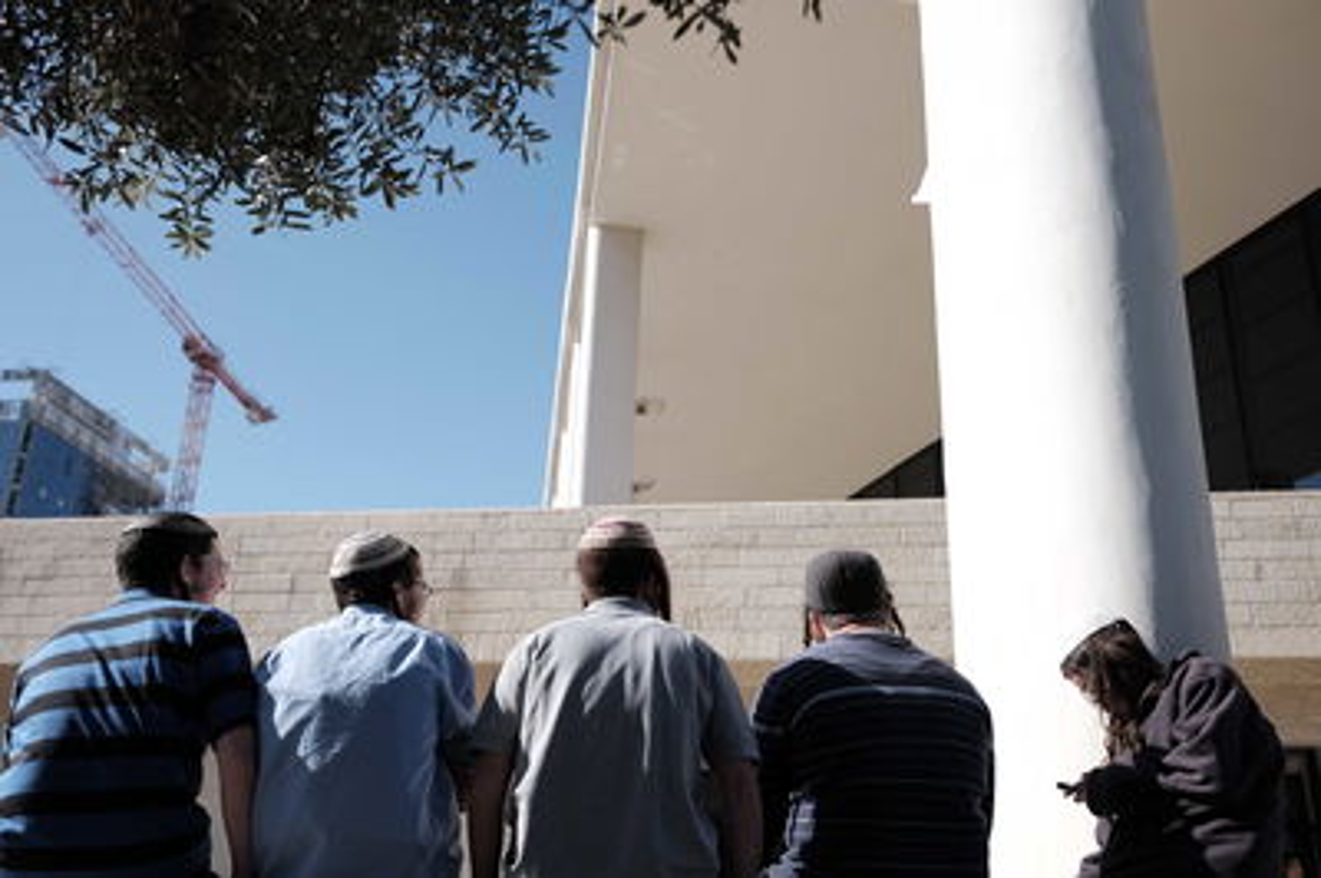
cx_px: 660
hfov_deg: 54.5
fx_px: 1283
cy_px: 439
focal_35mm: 35
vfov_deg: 37.8
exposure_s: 1/2000
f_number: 2.8
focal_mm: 23
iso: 200
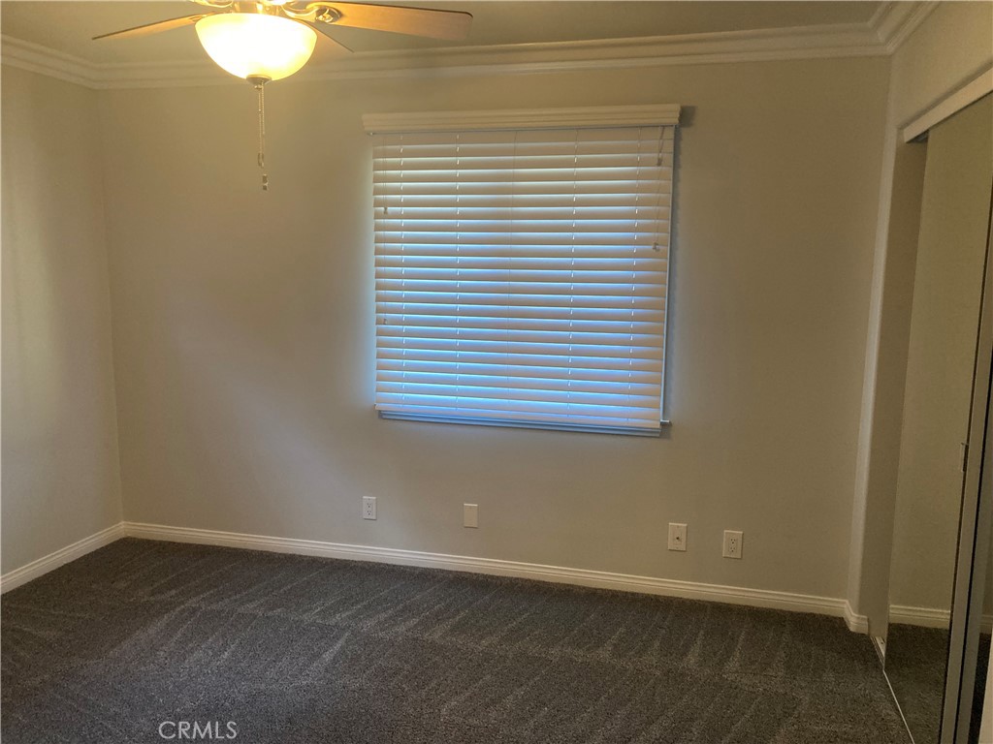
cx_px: 496
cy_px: 372
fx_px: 803
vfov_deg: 49.7
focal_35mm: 28
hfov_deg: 63.4
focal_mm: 3.99
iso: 250
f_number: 1.8
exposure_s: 1/60
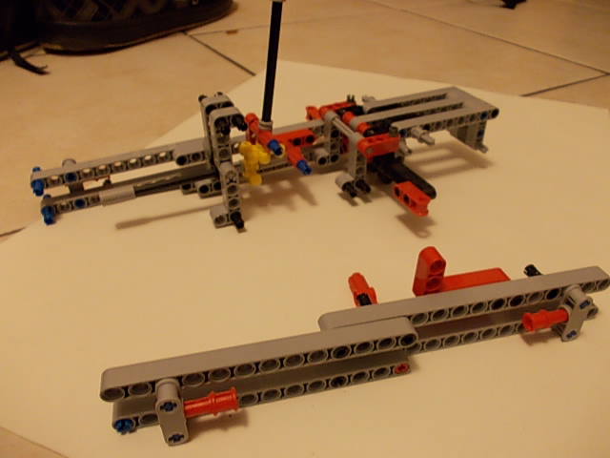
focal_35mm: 28
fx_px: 493
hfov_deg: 63.4
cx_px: 305
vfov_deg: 49.7
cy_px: 229
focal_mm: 4
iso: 200
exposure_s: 1/5
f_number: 2.7
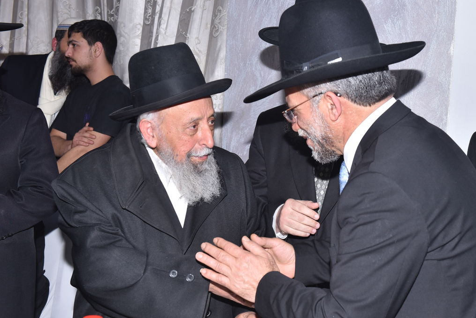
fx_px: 767
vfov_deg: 23.4
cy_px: 154
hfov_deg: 34.2
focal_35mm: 58
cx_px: 313
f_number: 5.6
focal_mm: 42
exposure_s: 1/125
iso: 400
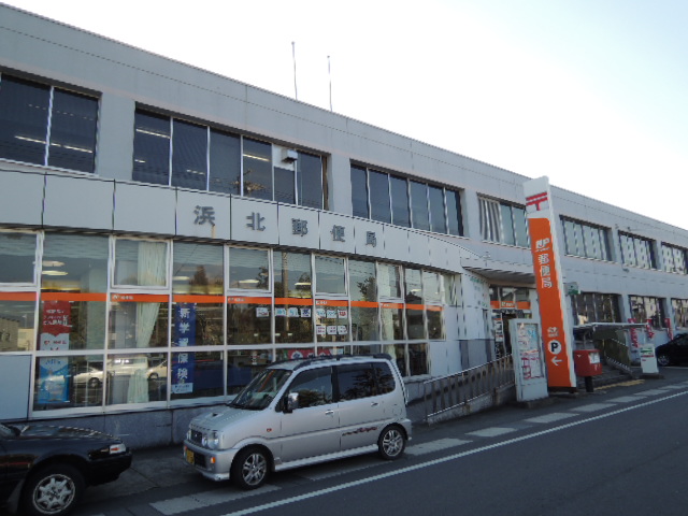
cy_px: 258
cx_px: 344
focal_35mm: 24
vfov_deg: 56.8
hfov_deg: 71.6
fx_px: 477
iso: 100
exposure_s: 1/1000
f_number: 2.2
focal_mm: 4.3
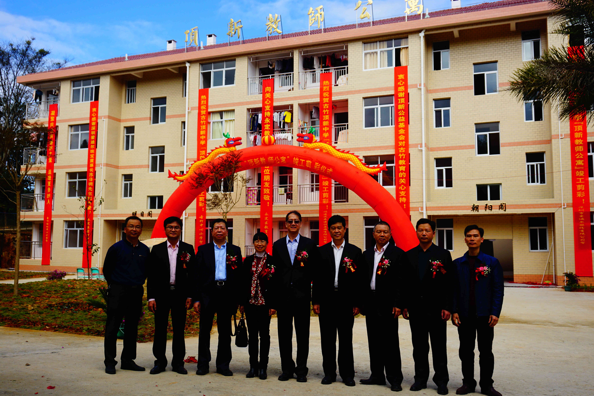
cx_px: 297
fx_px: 544
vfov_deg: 40.0
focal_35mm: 33
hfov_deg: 57.2
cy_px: 198
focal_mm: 22
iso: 100
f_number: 5
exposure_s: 1/500
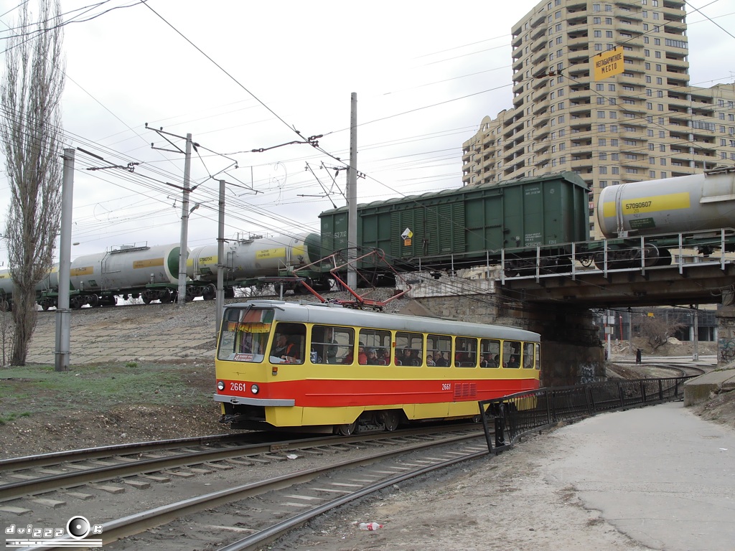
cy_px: 276
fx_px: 743
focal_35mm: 35
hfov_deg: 52.6
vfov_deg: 40.7
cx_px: 368
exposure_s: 1/180
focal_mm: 7.8
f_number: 4.8
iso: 80
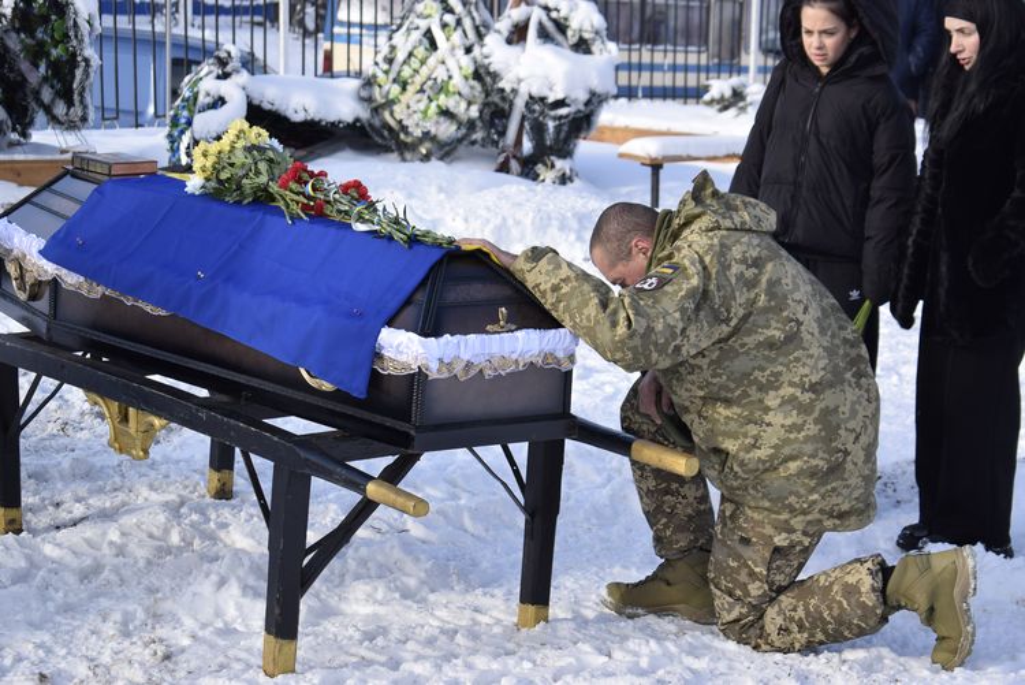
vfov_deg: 16.6
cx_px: 512
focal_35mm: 82
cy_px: 342
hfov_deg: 24.6
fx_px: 2350
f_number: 5.6
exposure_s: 1/640
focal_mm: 55
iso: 200
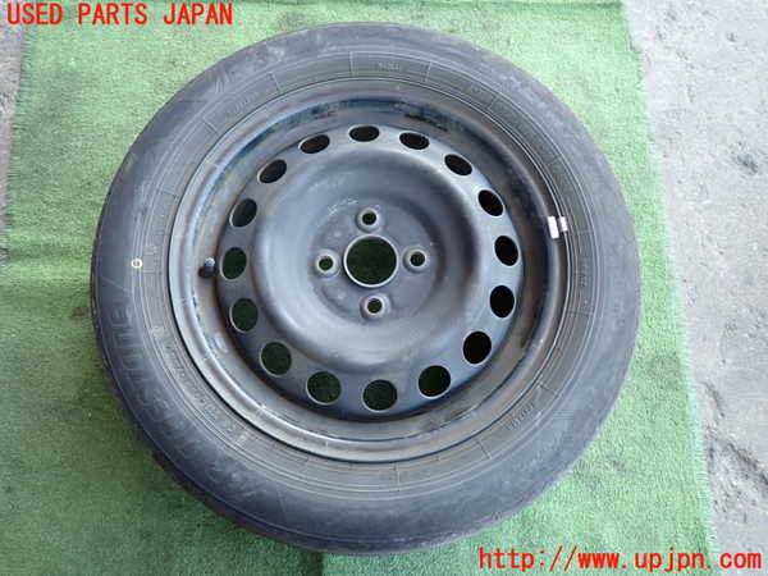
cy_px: 288
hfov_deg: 69.4
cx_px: 384
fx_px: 555
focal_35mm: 25
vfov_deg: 54.9
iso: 200
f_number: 2
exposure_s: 1/80
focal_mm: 4.5
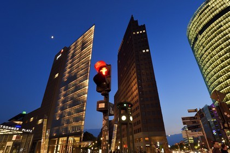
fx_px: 128
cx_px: 115
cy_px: 76
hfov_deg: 84.0
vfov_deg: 61.8
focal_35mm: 20
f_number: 6.3
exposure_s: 1/25
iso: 3200
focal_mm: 20
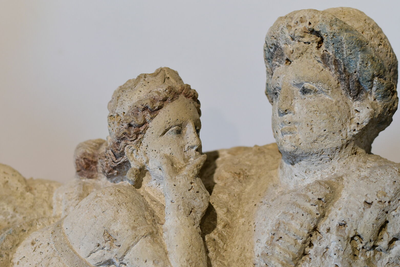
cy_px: 184
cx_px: 143
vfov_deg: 15.3
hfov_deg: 22.8
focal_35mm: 89
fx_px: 989
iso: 800
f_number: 3.2
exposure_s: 1/160
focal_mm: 58
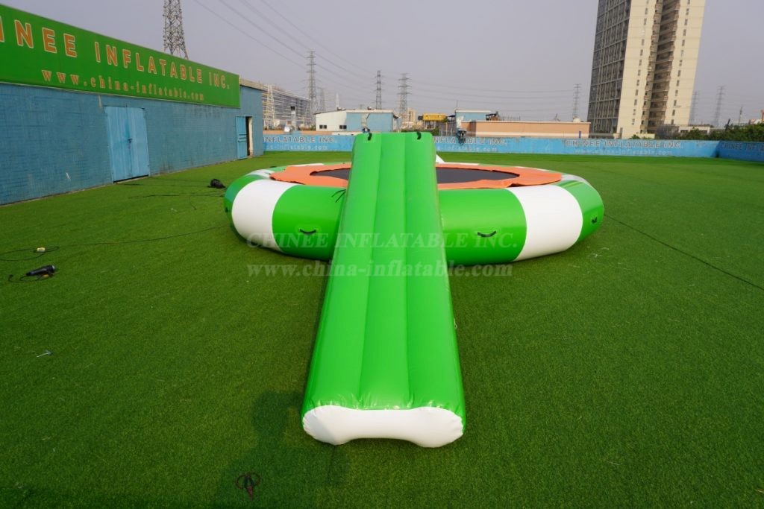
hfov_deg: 73.7
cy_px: 254
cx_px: 382
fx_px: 509
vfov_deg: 53.1
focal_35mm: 24
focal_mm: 16
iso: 100
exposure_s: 1/160
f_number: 10
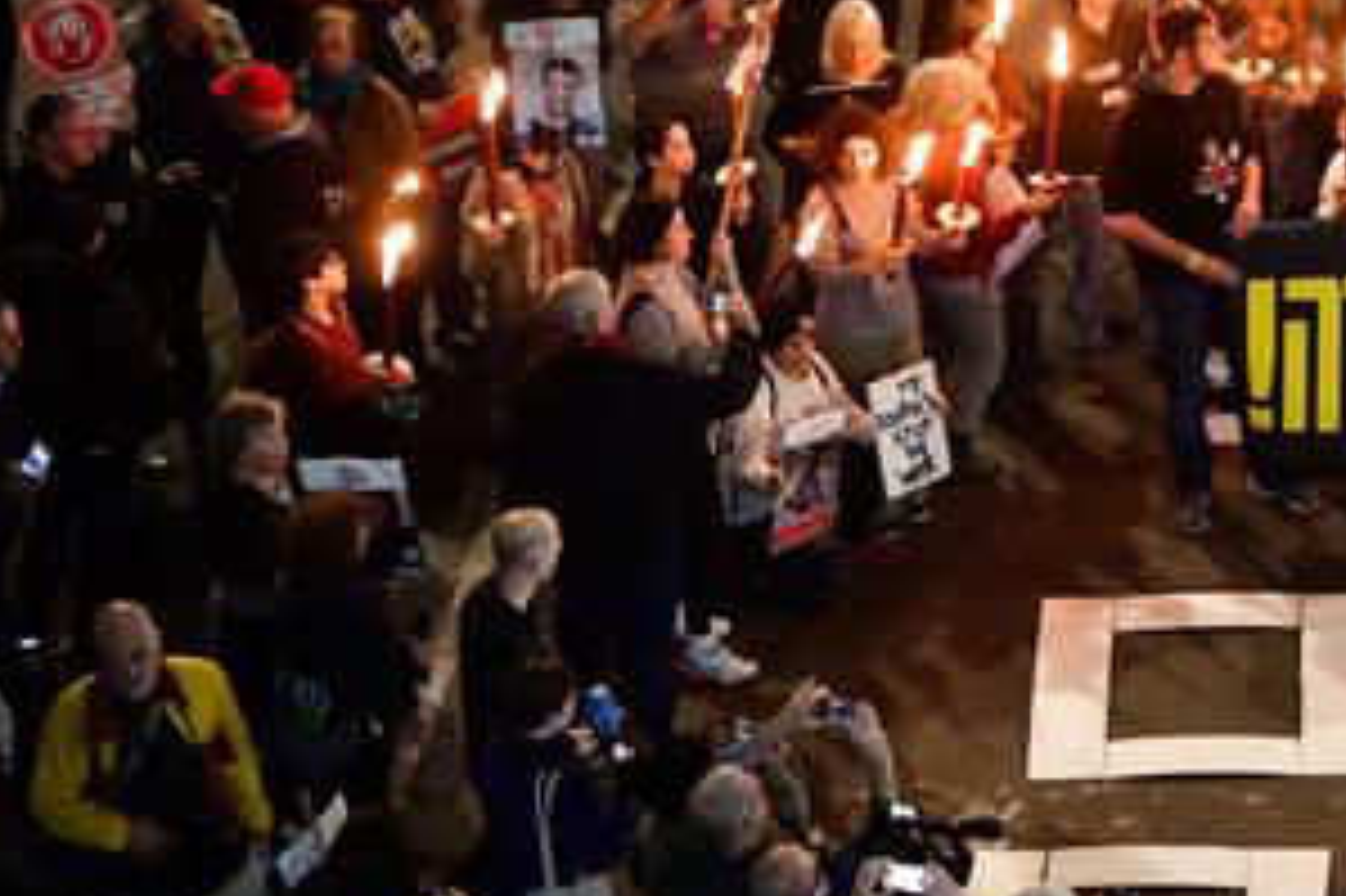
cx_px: 1715
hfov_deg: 12.1
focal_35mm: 166
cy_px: 430
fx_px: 6203
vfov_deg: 8.3
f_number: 5
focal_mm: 62
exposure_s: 1/160
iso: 8000
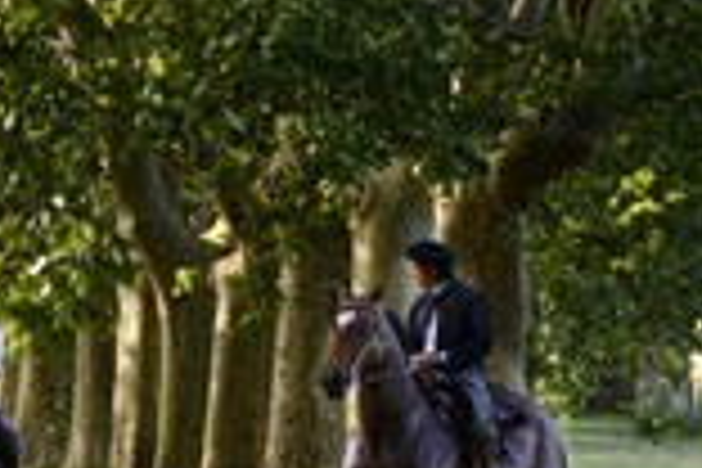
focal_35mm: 539
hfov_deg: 3.8
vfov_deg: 2.6
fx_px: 10510
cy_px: 148
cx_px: -238
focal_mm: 200
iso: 400
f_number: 4.5
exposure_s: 1/400
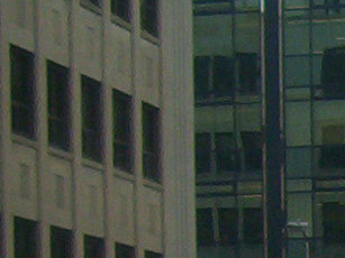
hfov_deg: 7.9
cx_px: 881
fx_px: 2281
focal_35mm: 229
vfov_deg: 6.2
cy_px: 625
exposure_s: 1/710
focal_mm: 5.77
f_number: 2.73
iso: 100
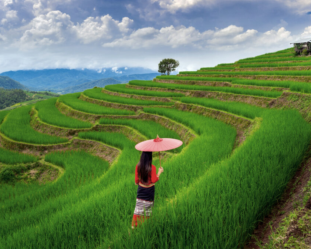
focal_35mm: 40
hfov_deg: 45.7
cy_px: 124
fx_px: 368
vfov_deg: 37.3
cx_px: 135
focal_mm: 35
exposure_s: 1/60
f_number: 9
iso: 100
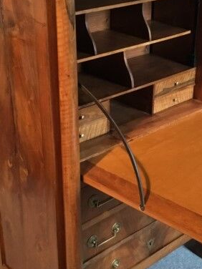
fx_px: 514
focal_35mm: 66
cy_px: 154
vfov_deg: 29.4
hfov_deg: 22.1
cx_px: 146
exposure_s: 1/25
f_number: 2.4
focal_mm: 3.3
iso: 200
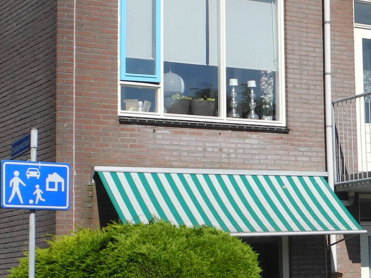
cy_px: 150
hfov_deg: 17.7
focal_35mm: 105
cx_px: 468
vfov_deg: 14.1
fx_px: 1125
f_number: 4.5
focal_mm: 6.8
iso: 100
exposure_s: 1/1000
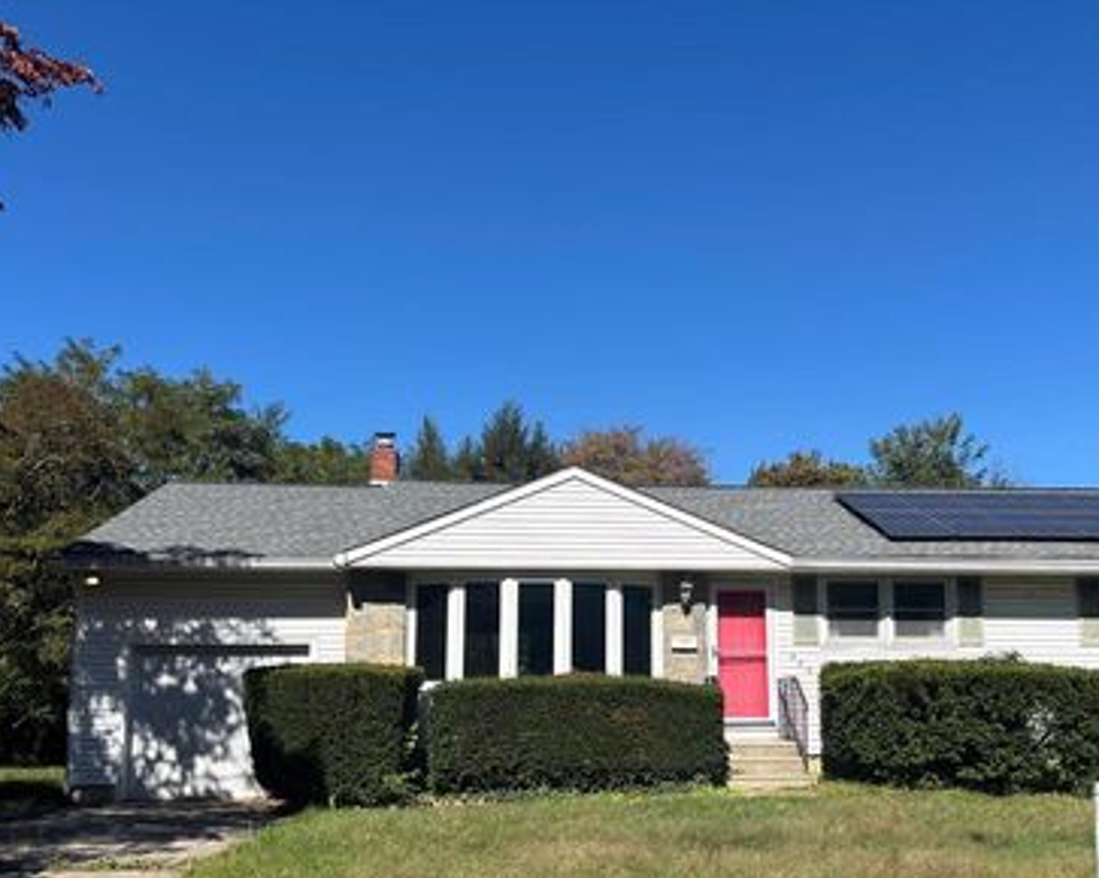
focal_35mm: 35
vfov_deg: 41.8
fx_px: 1138
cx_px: 630
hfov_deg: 51.4
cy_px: 565
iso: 50
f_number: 1.6
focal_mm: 5.96
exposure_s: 1/3311
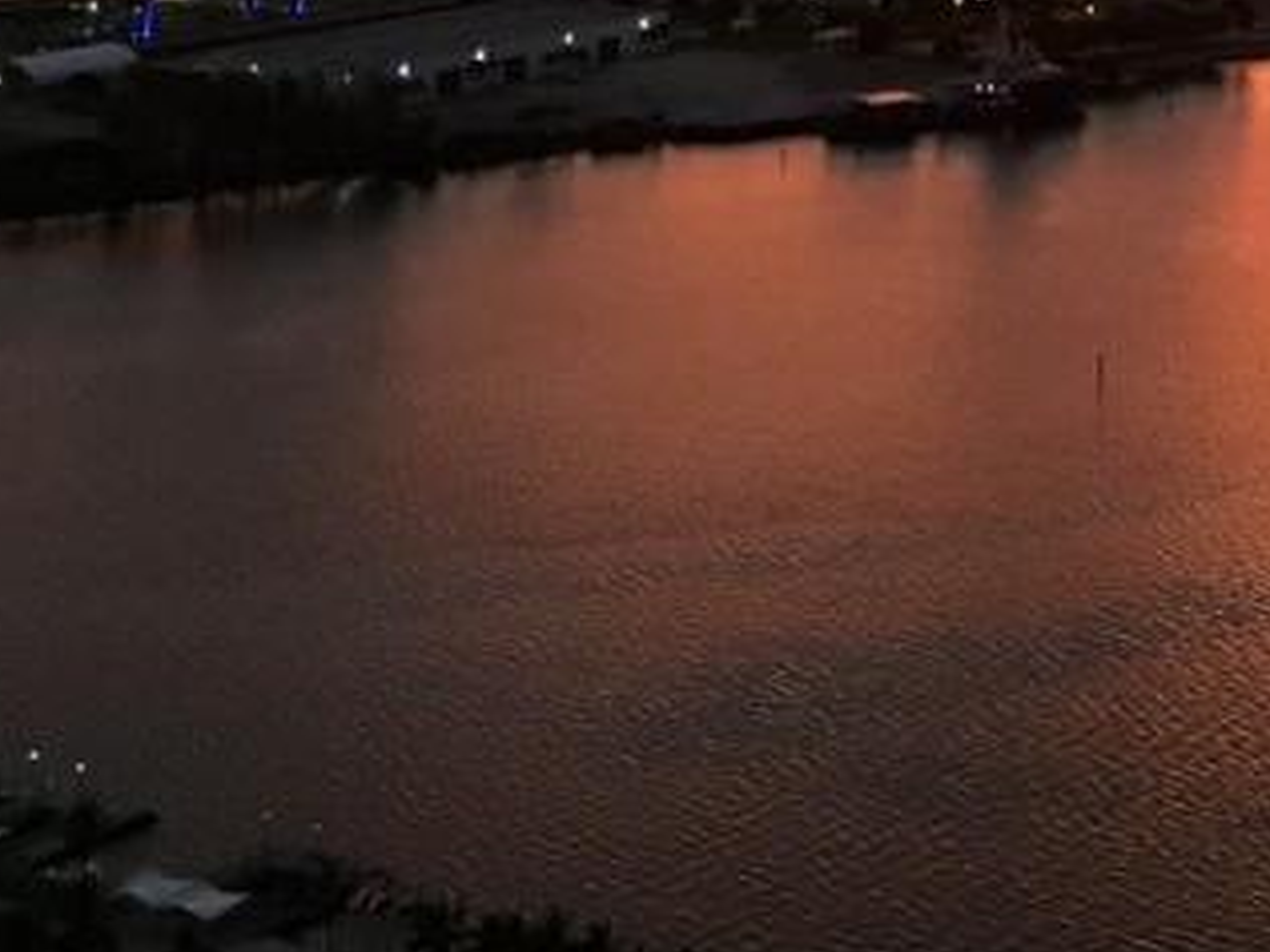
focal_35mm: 88
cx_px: 1736
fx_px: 3229
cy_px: -398
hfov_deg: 20.1
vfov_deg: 15.7
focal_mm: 4.15
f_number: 2.2
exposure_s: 1/30
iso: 125
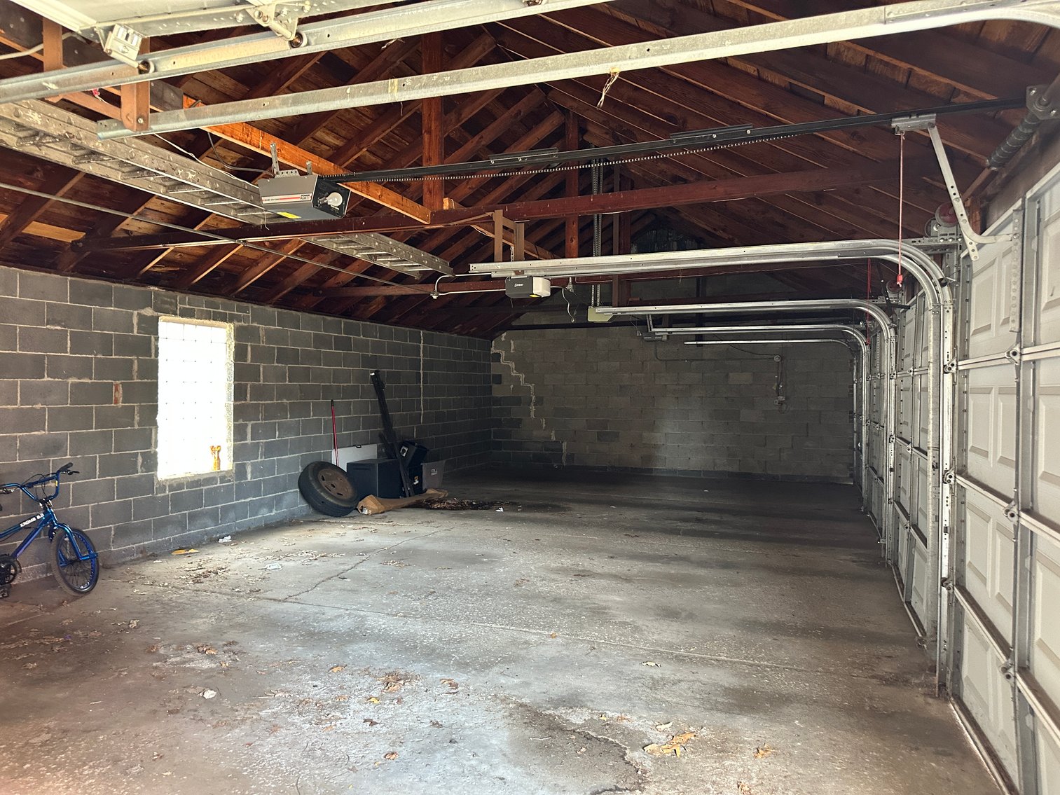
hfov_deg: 71.6
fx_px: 735
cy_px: 398
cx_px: 530
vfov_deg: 56.8
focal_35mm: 24
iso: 400
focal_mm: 6.86
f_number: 1.78
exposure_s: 1/60
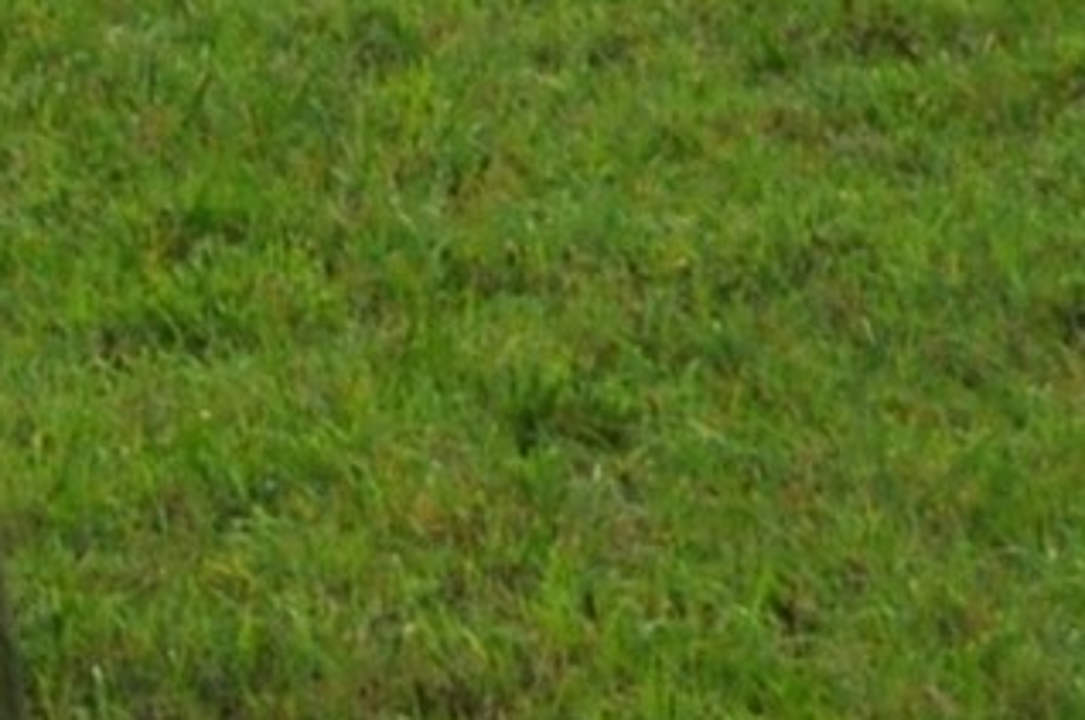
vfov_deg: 4.4
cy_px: -251
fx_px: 9239
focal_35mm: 307
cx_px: -1474
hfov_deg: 6.4
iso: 800
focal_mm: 26
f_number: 4.2
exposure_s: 1/50
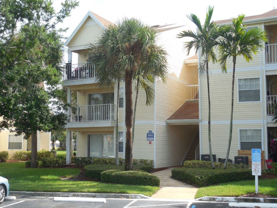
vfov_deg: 30.3
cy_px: 104
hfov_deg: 39.7
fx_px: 384
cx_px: 138
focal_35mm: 48
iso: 125
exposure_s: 1/320
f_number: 4
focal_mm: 8.7
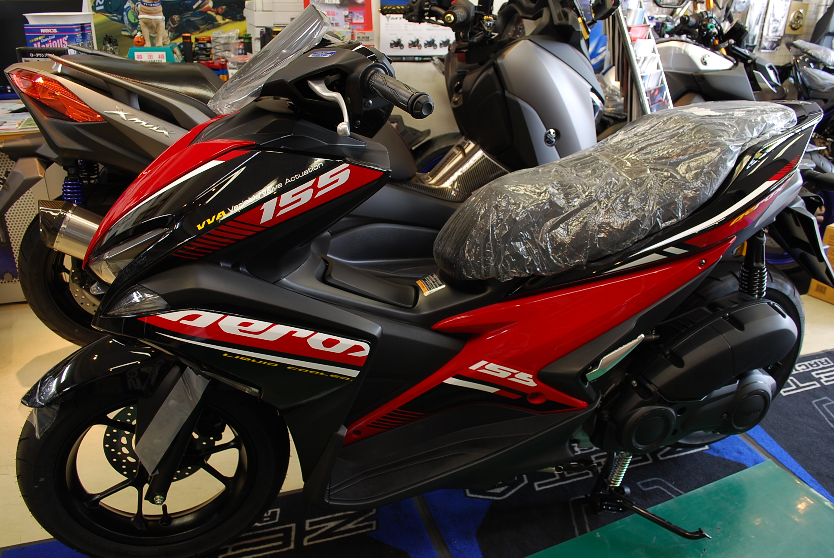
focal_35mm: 27
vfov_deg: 48.0
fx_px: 626
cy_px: 279
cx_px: 417
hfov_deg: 67.3
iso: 100
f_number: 5
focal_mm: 18
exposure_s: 1/6
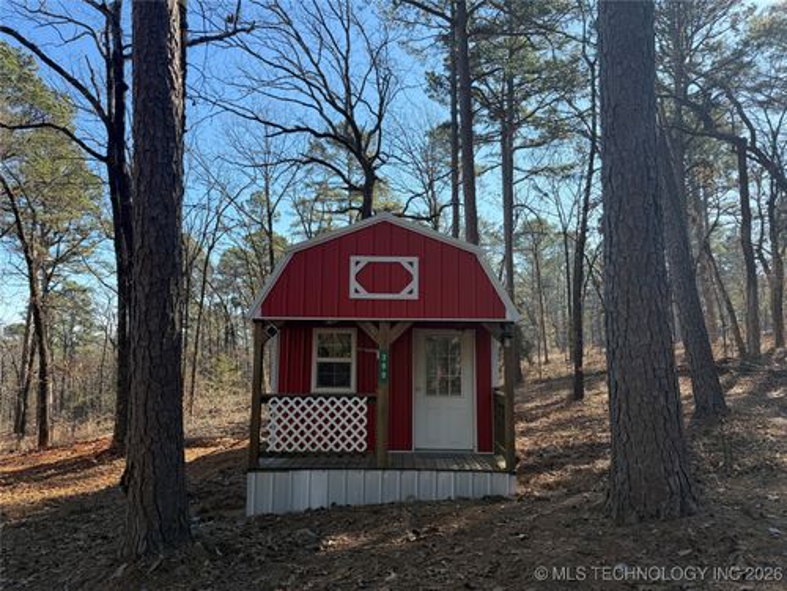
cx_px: 394
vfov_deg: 56.8
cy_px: 296
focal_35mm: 24
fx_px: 546
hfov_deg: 71.6
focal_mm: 6.76
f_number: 1.78
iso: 100
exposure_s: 1/1385
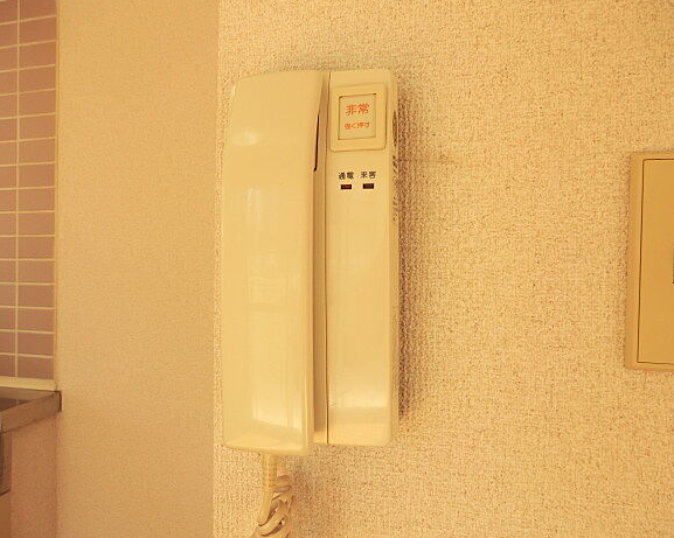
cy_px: 278
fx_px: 518
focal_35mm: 26
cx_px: 335
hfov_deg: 66.1
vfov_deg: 54.9
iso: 80
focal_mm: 4.3
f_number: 3.2
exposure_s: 1/100
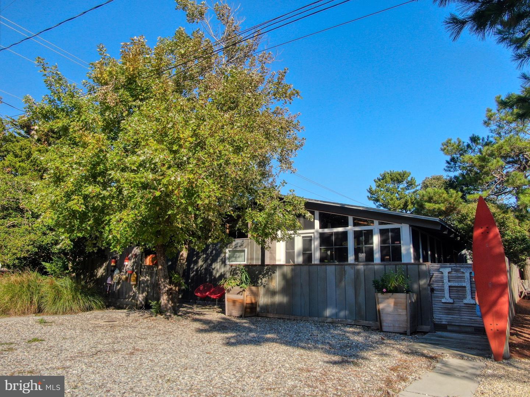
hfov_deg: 71.6
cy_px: 198
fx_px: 367
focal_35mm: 24
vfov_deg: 56.8
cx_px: 265
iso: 110
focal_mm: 4.39
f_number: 2.8
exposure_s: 1/50
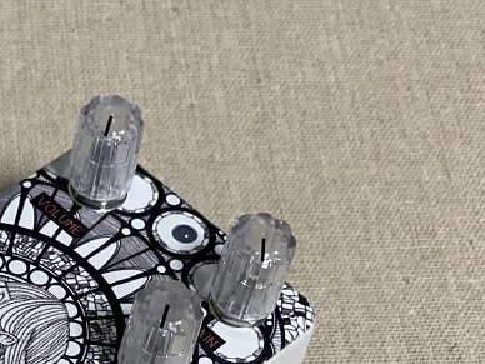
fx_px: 1891
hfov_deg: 14.3
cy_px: 422
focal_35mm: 135
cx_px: -21
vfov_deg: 10.8
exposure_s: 1/100
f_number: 2
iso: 200
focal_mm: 6
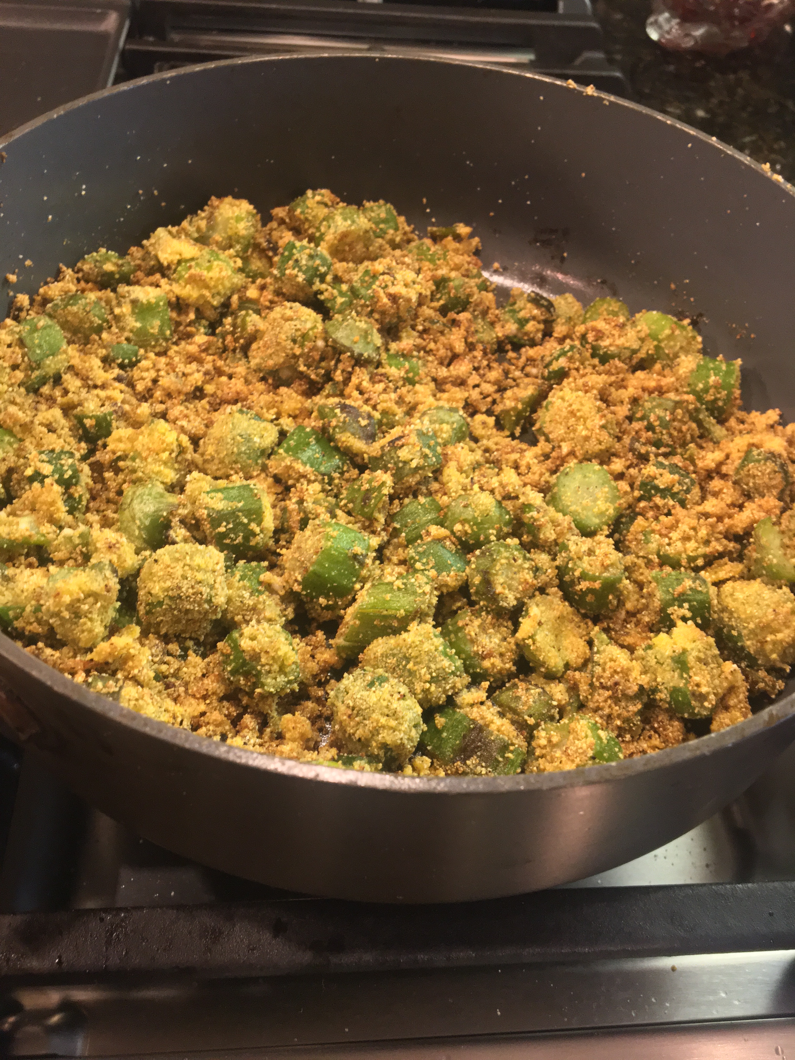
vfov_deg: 61.7
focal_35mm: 29
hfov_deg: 48.2
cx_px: 398
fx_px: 888
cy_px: 530
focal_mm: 4.15
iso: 200
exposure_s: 1/20
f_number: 2.2
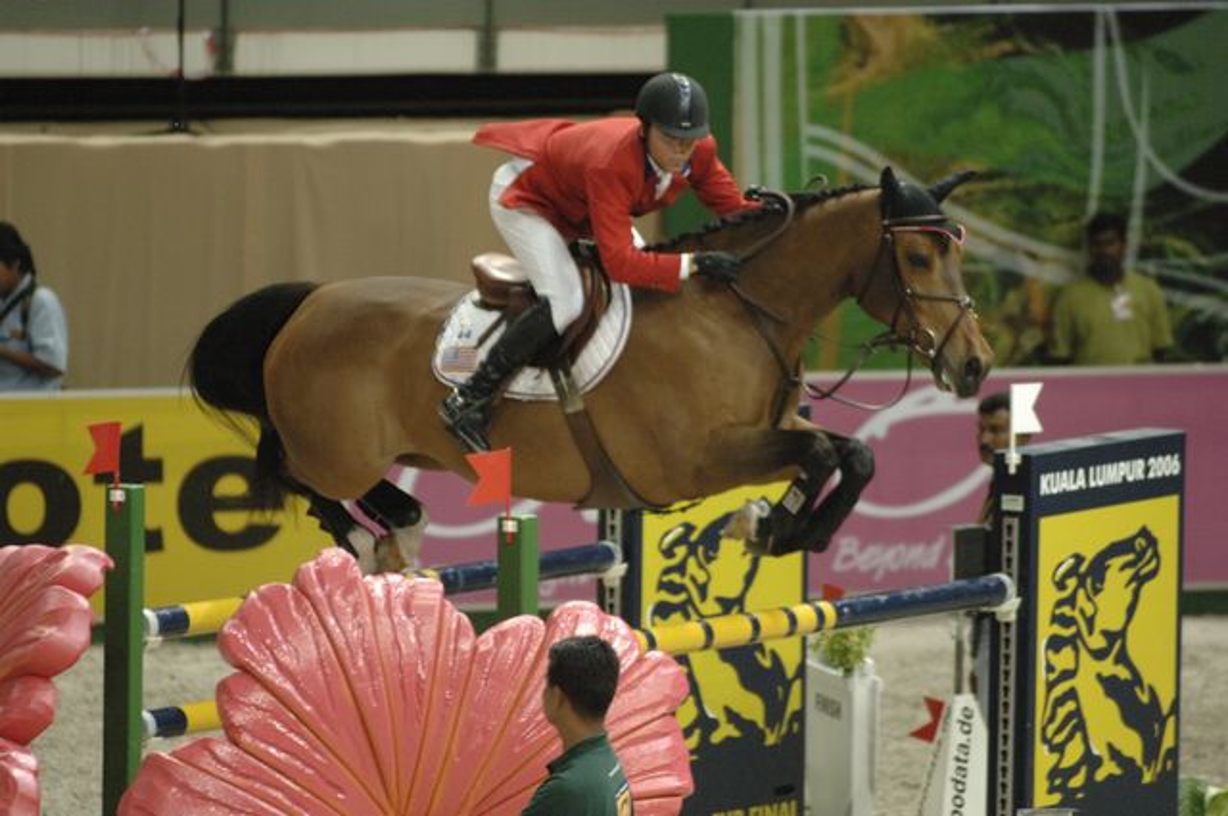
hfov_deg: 6.9
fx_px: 10220
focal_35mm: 300
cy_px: 408
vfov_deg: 4.6
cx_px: 614
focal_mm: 200
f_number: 3.2
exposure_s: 1/400
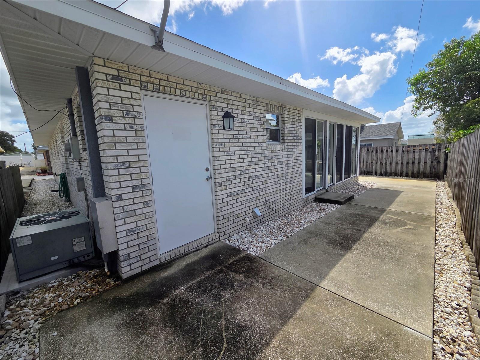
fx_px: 180
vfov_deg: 89.9
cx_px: 240
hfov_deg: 106.2
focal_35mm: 13
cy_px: 180
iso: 50
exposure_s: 1/2600
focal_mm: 2.2
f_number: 2.2
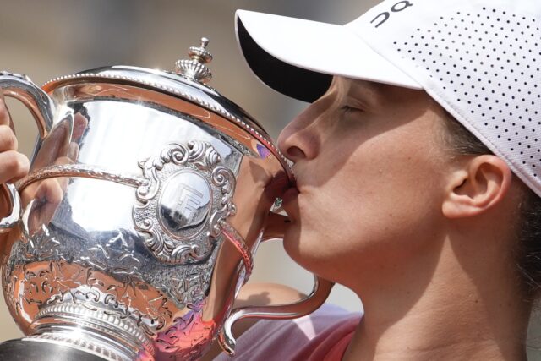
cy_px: 180
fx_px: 3006
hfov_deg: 10.3
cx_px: 270
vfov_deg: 6.9
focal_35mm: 200
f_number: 2.8
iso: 400
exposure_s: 1/6400
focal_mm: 200
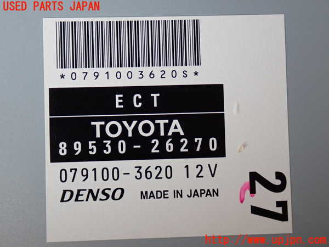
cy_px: 124
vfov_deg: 30.9
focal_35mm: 47
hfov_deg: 40.4
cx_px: 164
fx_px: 447
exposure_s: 1/50
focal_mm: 8.4
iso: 250
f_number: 3.1
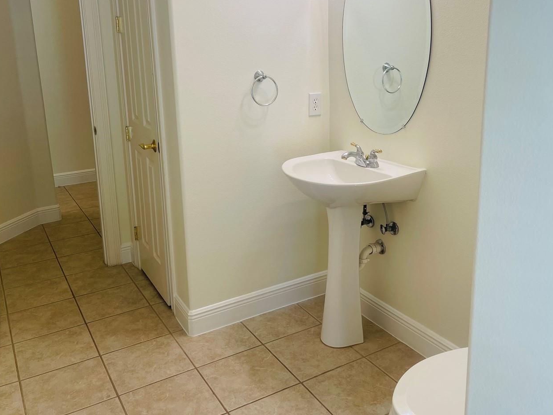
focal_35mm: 32
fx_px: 511
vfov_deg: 43.8
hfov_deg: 56.8
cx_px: 285
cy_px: 157
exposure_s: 1/120
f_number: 1.6
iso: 50
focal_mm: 5.1
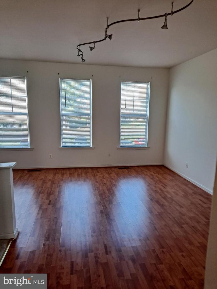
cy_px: 144
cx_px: 108
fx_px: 209
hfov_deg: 54.9
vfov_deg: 69.4
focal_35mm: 25
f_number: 2
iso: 40
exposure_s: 1/120
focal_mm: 4.6
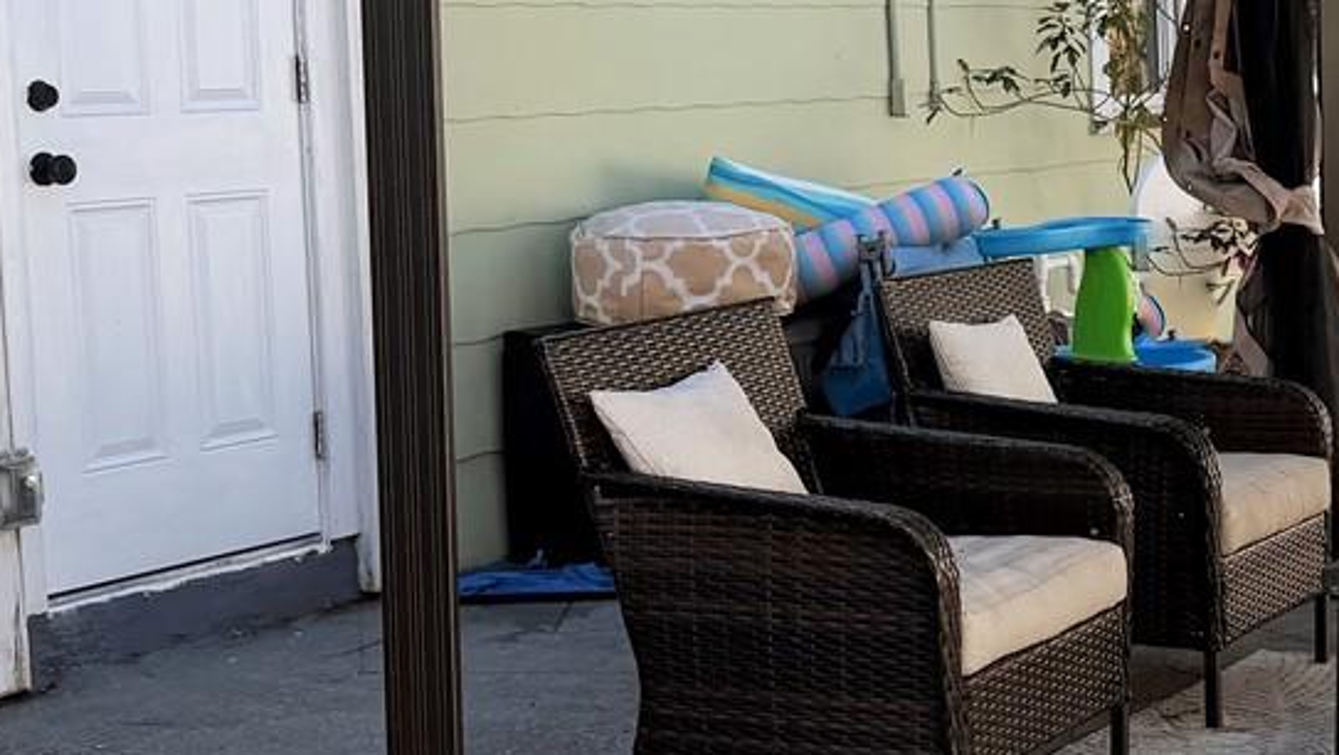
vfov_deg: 15.7
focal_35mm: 77
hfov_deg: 25.3
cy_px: 355
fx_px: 2735
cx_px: 1521
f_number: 1.78
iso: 80
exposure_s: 1/1553
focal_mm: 6.76
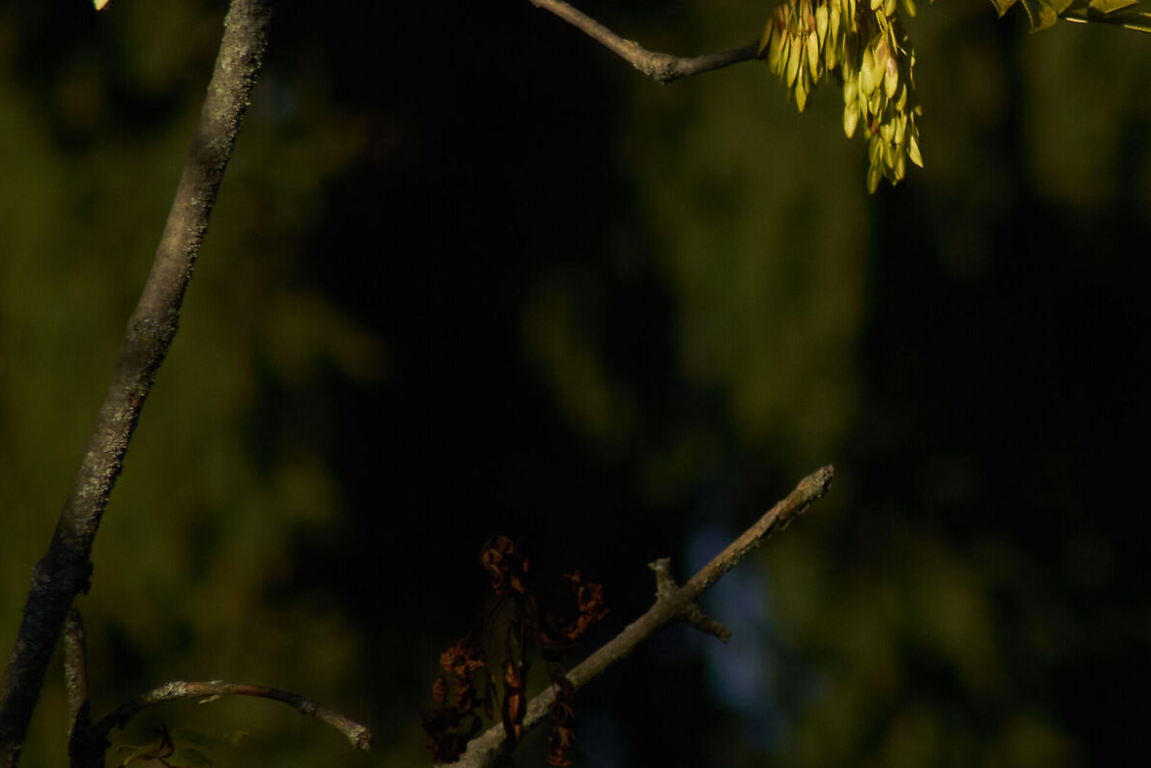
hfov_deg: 1.1
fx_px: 58512
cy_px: 250
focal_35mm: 1830
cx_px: 894
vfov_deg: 0.8
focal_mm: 600
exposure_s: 1/1000
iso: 400
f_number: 11
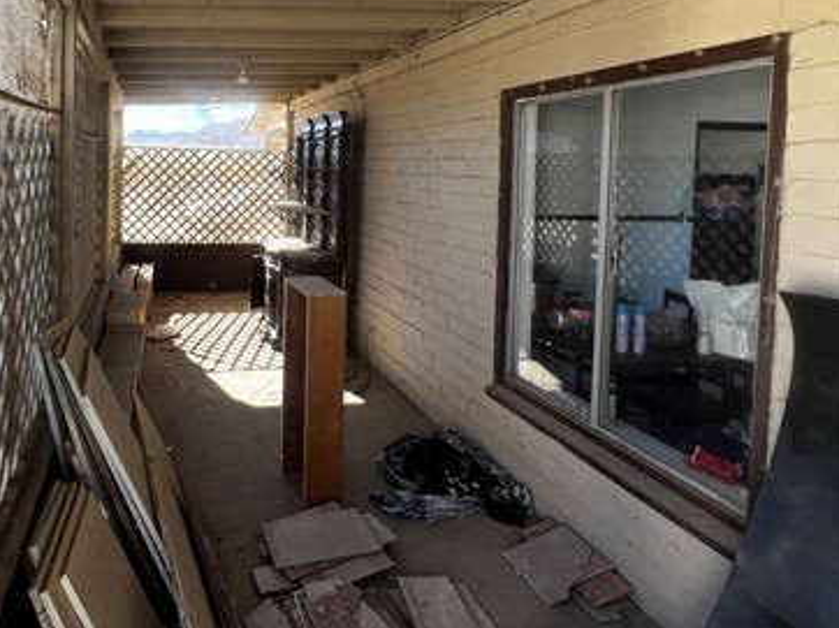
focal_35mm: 23
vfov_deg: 56.9
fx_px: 557
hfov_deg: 71.0
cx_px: 257
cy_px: 185
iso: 80
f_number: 1.8
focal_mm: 1.57
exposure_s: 1/99
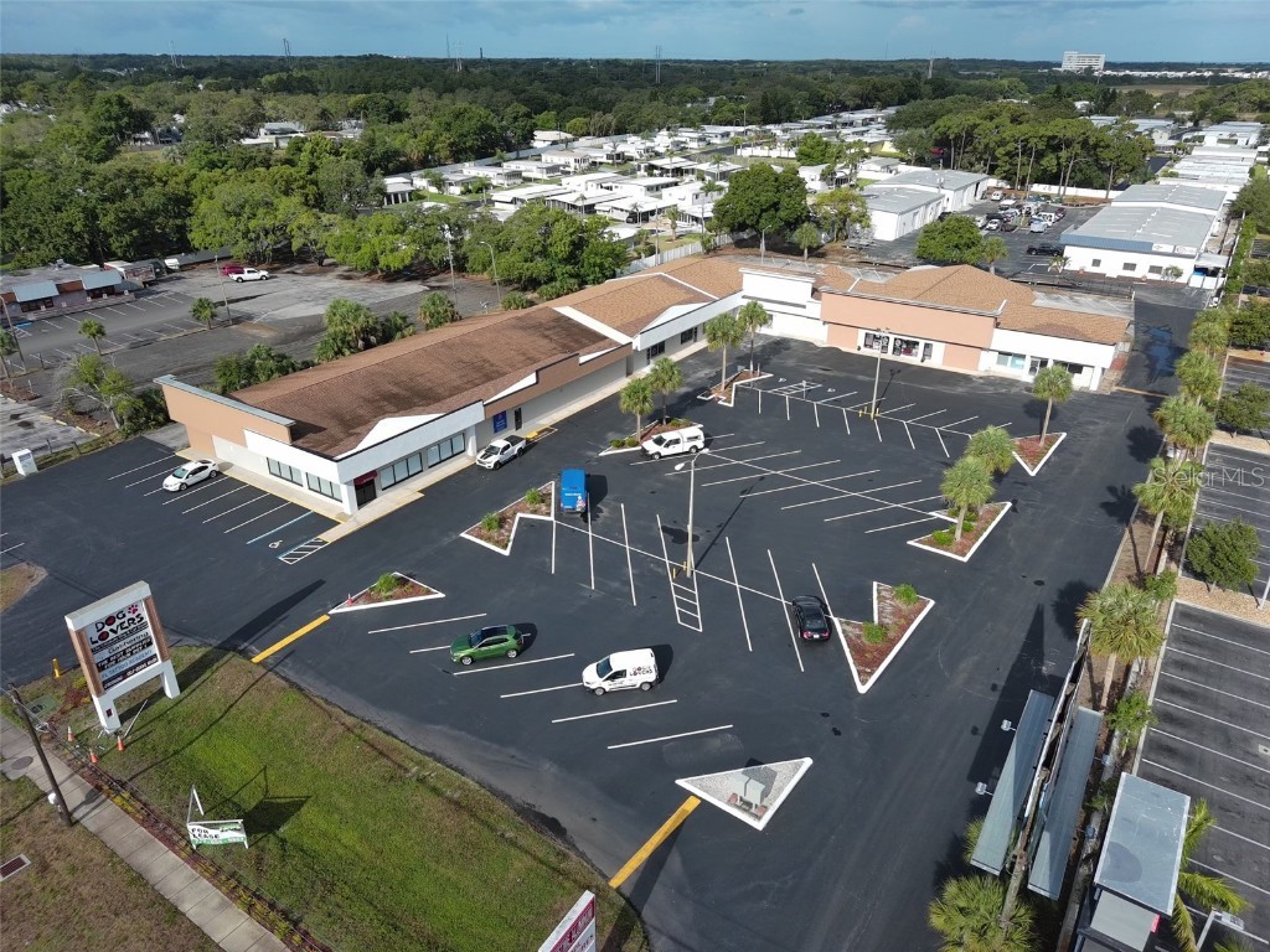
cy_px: 476
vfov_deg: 58.9
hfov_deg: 73.9
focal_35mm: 23
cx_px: 635
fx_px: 844
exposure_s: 1/3289
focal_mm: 6.67
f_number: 1.9
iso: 108
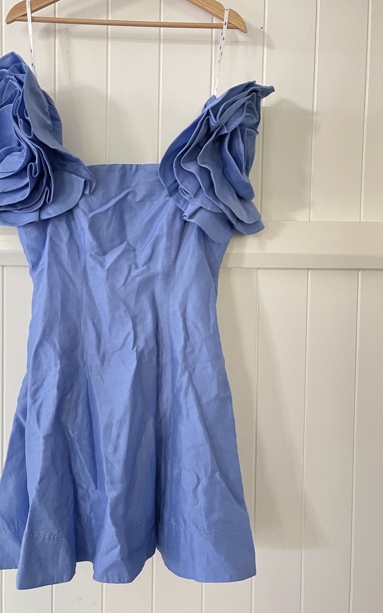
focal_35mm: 32
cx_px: 143
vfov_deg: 59.6
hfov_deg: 39.2
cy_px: 290
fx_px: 534
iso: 400
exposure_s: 1/60
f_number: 1.6
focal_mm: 5.1
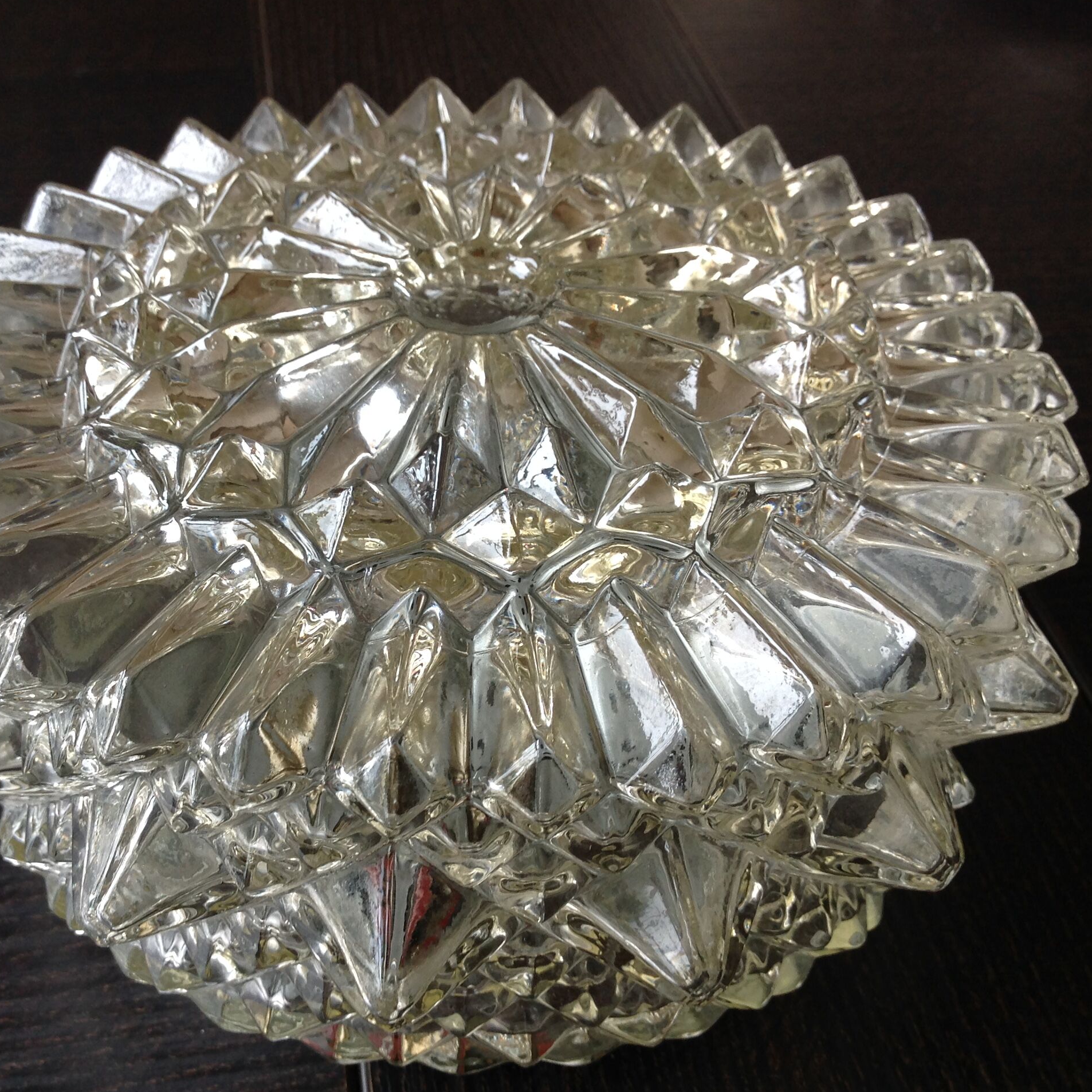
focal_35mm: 42
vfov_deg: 40.0
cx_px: 427
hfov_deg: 39.8
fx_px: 1499
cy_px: 548
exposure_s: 1/24
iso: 64
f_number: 2.4
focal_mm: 4.28
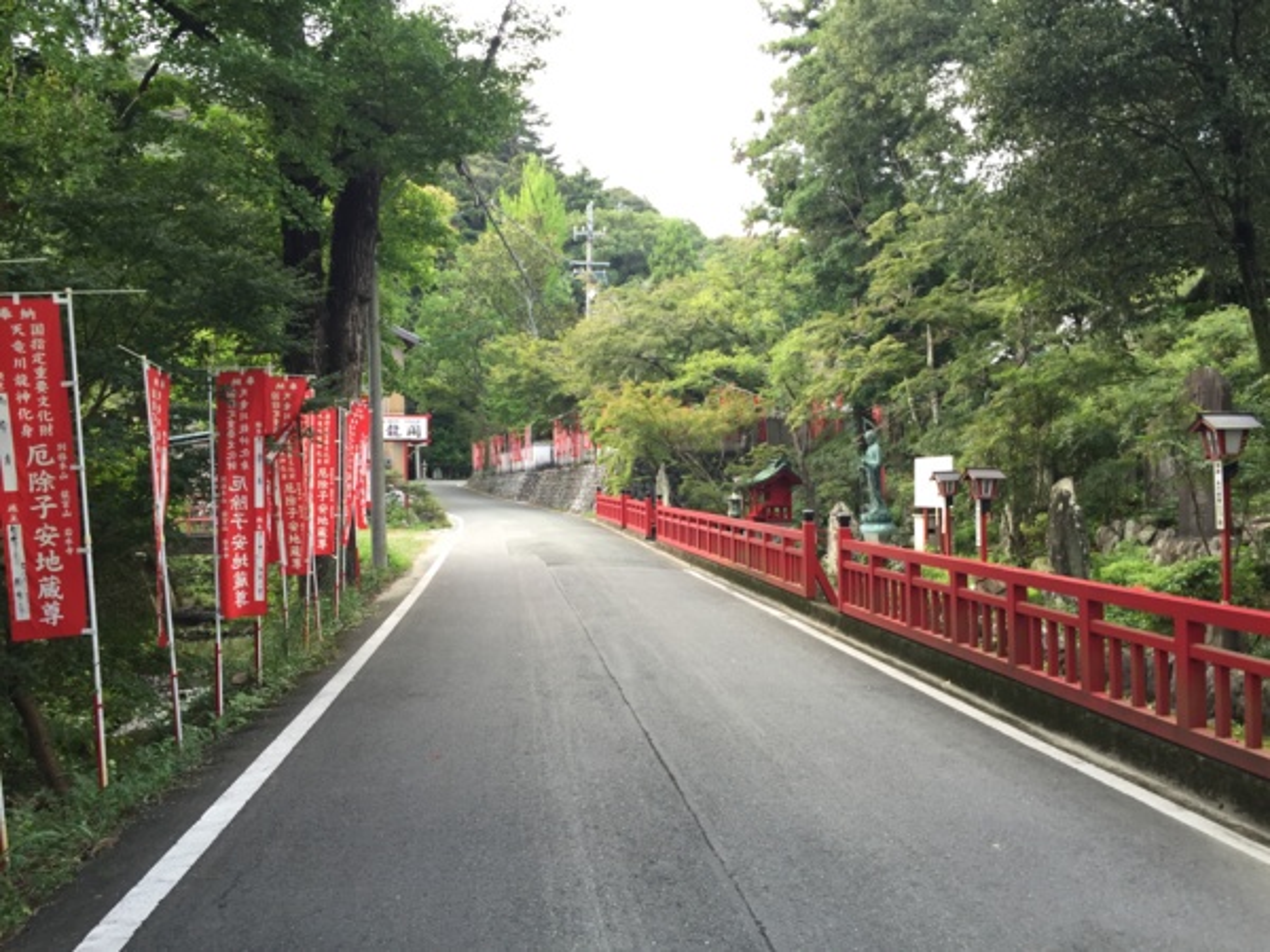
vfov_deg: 48.2
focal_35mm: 29
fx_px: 1064
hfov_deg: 61.7
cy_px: 476
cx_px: 635
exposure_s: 1/120
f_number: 2.2
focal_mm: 4.15
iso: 40
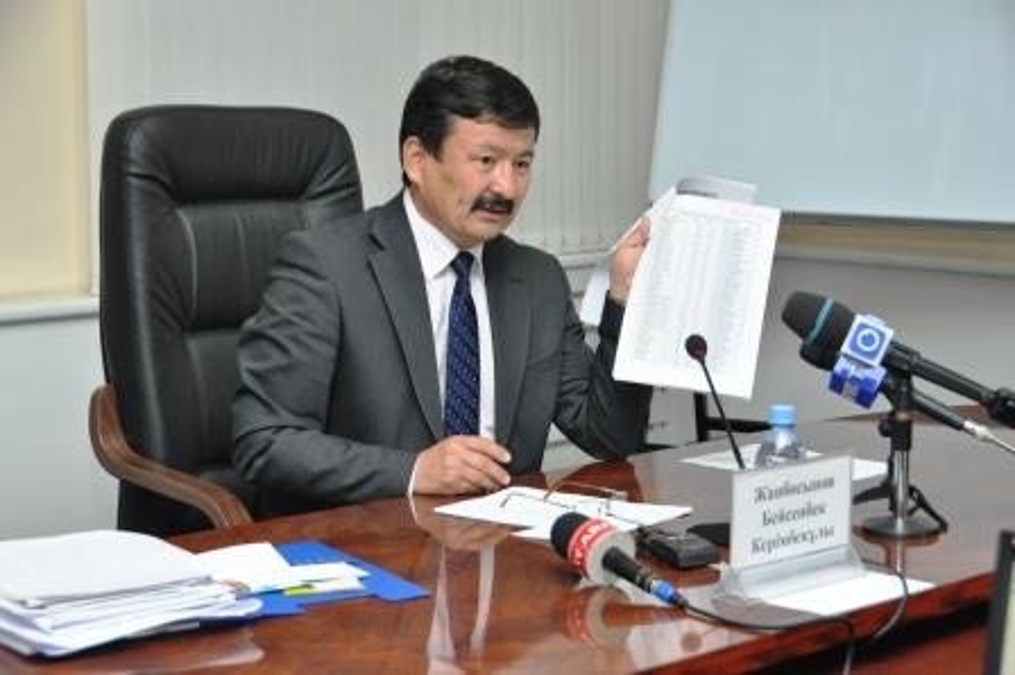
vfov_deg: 18.2
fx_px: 2113
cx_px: 508
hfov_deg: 27.0
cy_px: 338
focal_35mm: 75
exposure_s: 1/60
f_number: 4.8
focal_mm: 50
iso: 800
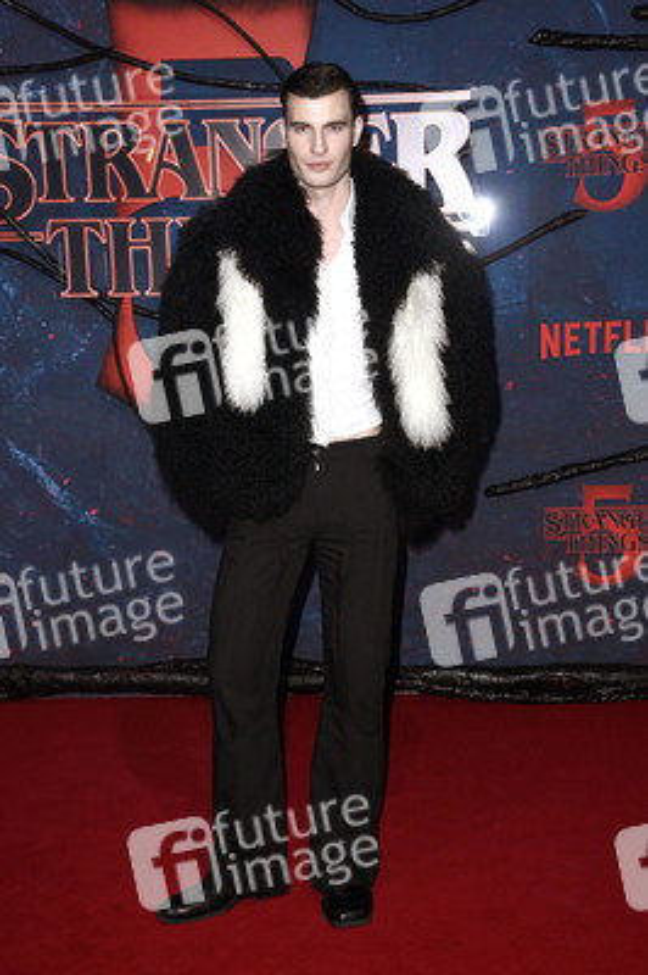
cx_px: 324
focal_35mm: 56
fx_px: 1515
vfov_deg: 35.7
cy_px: 488
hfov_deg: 24.2
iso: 500
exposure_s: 1/200
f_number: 5.6
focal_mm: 56
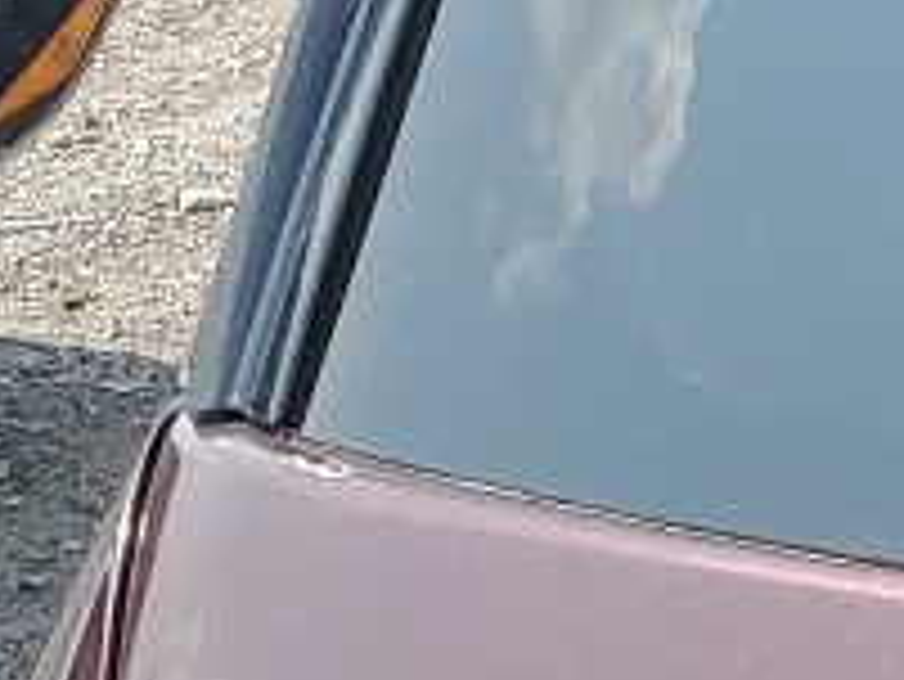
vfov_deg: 7.1
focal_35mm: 207
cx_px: 3076
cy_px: 896
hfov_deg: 7.7
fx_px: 5409
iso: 50
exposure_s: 1/1429
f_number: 1.5
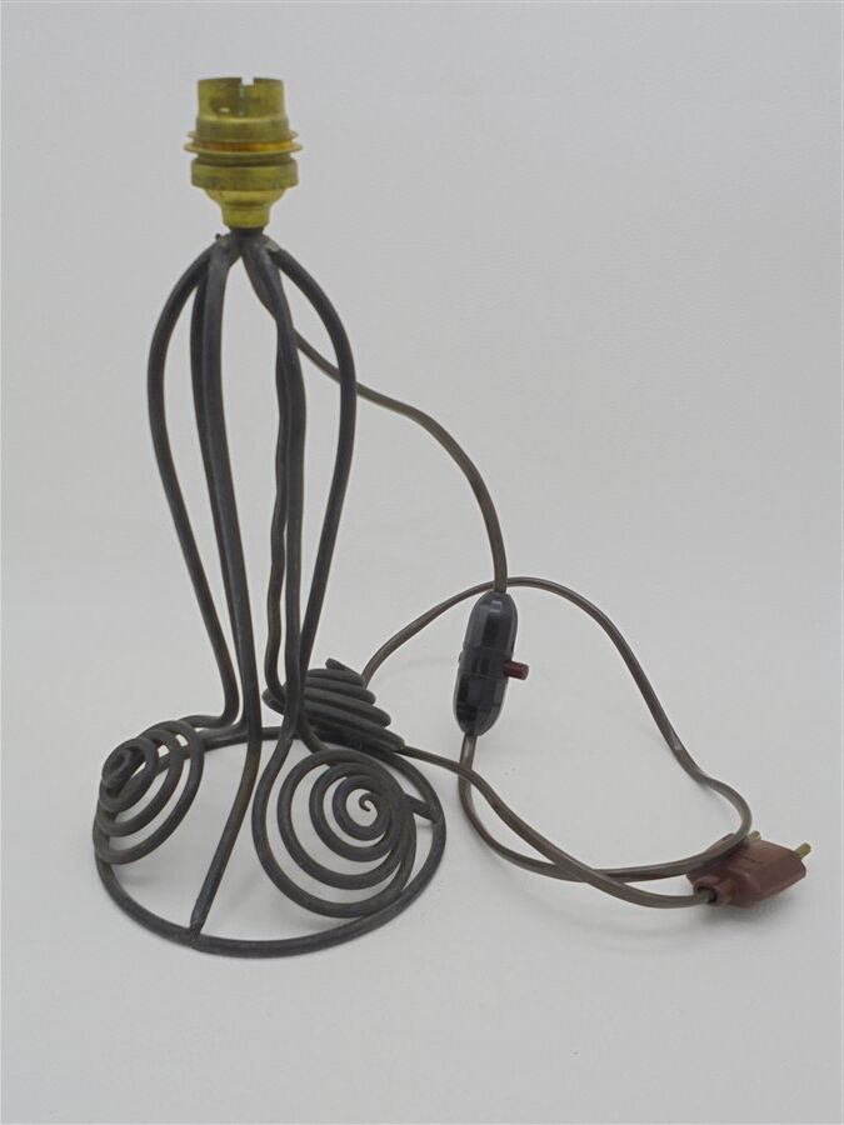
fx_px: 1105
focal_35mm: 34
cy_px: 562
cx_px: 422
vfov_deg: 54.0
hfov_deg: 41.8
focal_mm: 6.1
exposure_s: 1/40
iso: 100
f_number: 4
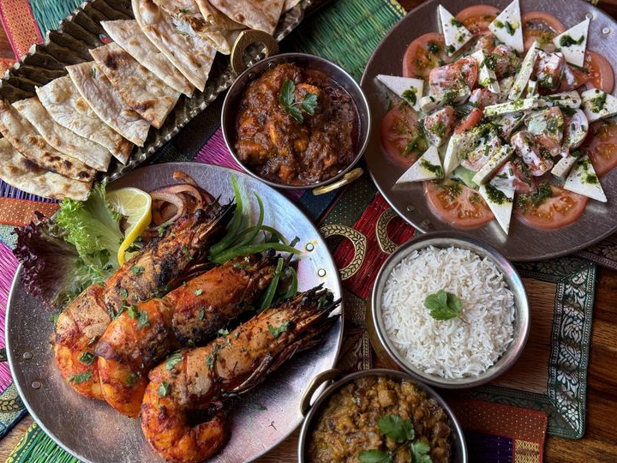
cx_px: 305
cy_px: 223
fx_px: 891
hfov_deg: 38.2
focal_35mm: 50
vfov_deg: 29.1
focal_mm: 6.76
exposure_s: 1/95
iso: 100
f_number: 1.78
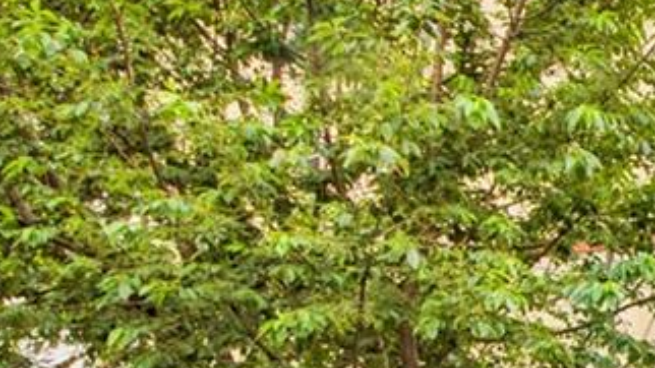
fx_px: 1389
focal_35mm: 80
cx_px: 1320
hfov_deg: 18.0
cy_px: 611
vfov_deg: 13.8
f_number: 8
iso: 100
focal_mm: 8
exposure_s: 1/125
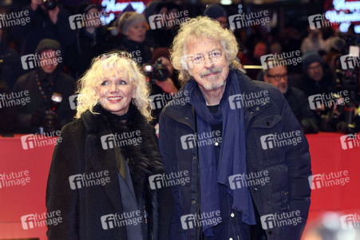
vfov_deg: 19.4
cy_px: 120
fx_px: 699
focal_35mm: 70
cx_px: 180
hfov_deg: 28.9
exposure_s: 1/320
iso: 1250
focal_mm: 70
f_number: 4.5
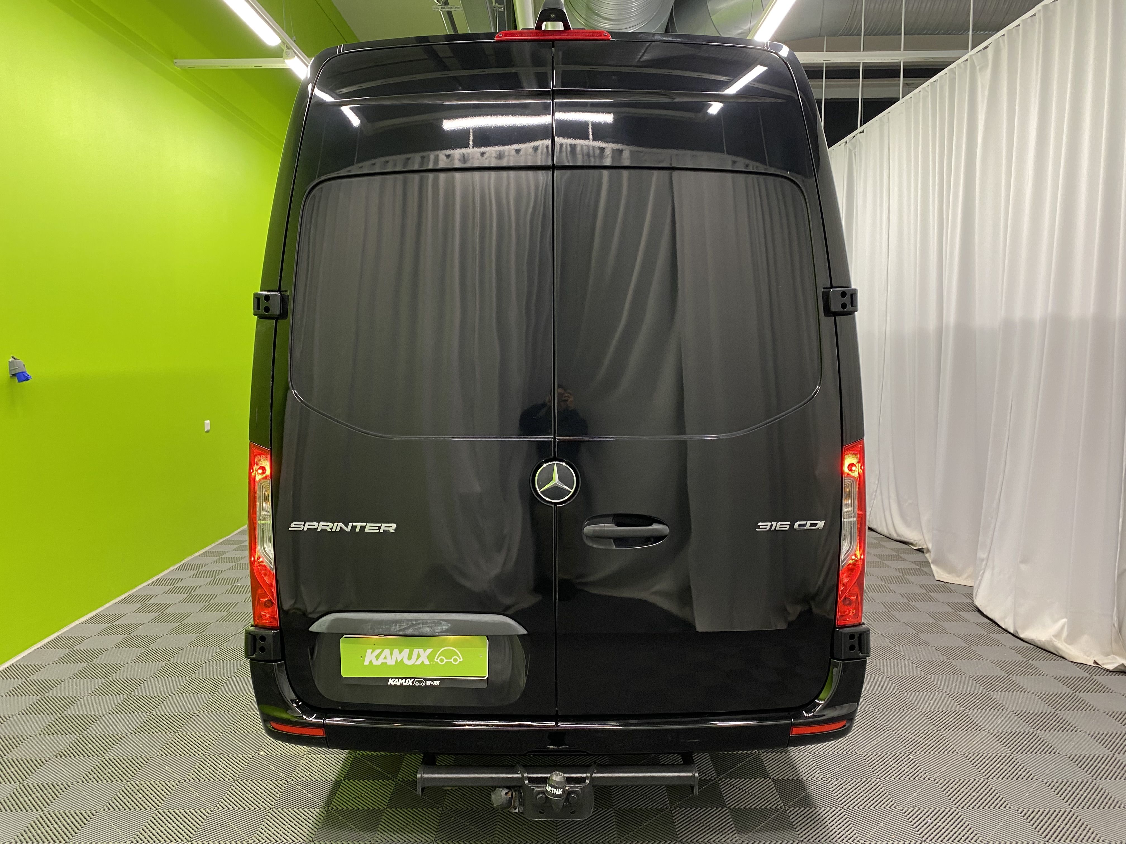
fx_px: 846
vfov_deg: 53.1
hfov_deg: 67.3
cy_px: 422
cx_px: 563
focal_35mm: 26
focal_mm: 4.25
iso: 125
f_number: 1.8
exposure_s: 1/50
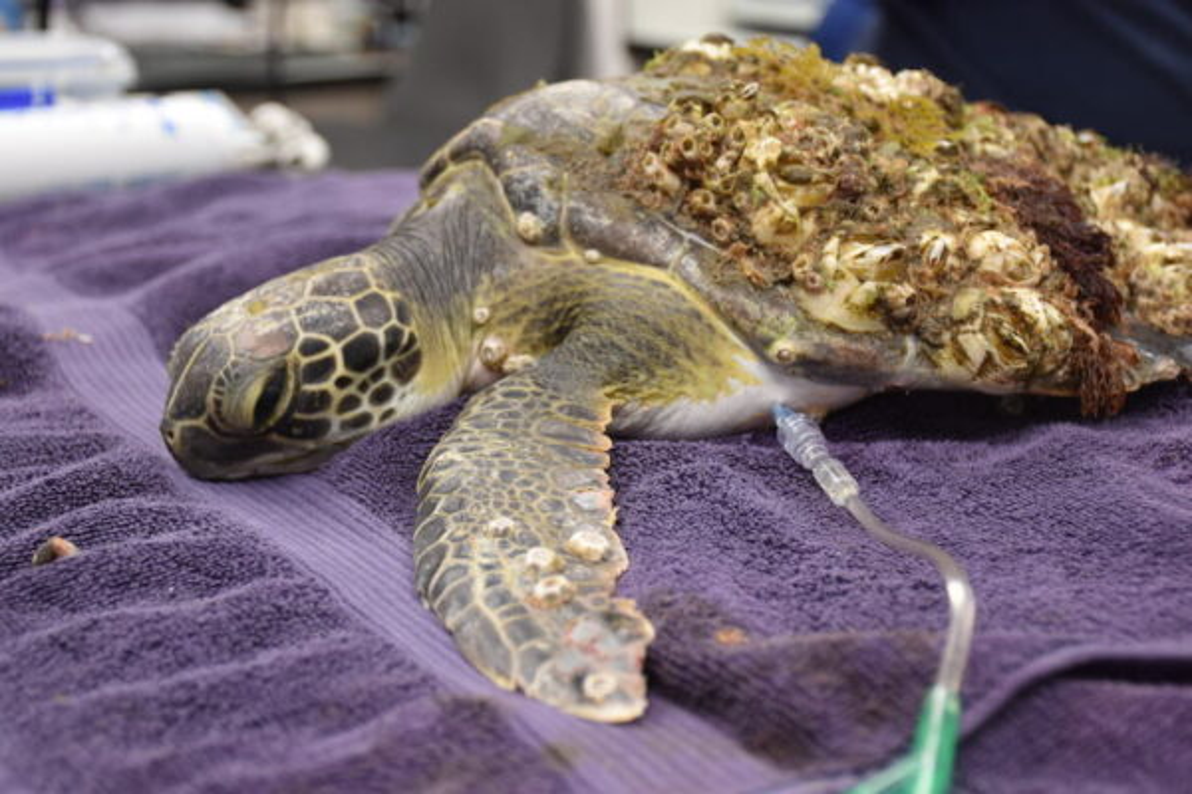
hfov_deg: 31.9
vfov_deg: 21.6
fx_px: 2086
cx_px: 596
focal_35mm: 63
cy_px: 397
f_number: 5.6
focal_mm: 42
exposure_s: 1/125
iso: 400
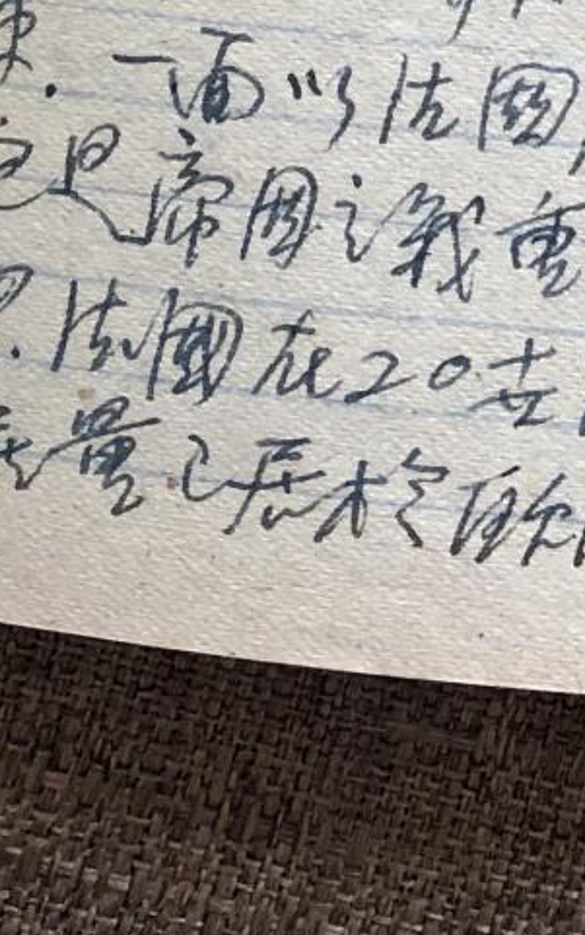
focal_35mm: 111
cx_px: 412
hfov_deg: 11.8
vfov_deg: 16.1
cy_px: -711
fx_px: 2829
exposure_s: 1/30
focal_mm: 4
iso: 32
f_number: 1.8
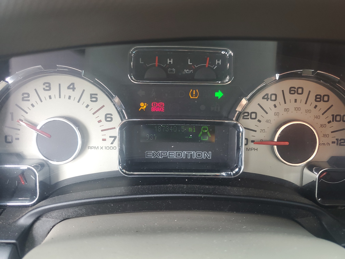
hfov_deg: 67.3
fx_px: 259
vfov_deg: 53.1
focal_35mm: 26
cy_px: 130
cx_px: 172
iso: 58
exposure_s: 1/60.2
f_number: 1.5
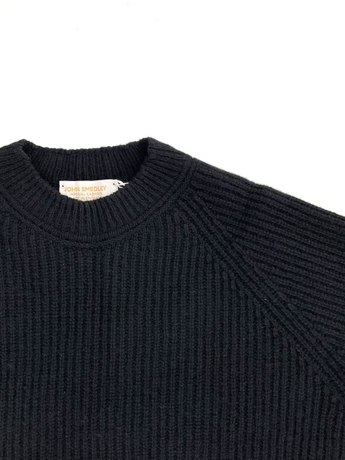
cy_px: 230
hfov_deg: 48.2
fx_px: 385
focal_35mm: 29
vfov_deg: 61.7
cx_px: 172
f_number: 1.8
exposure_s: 1/120
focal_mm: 3
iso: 20
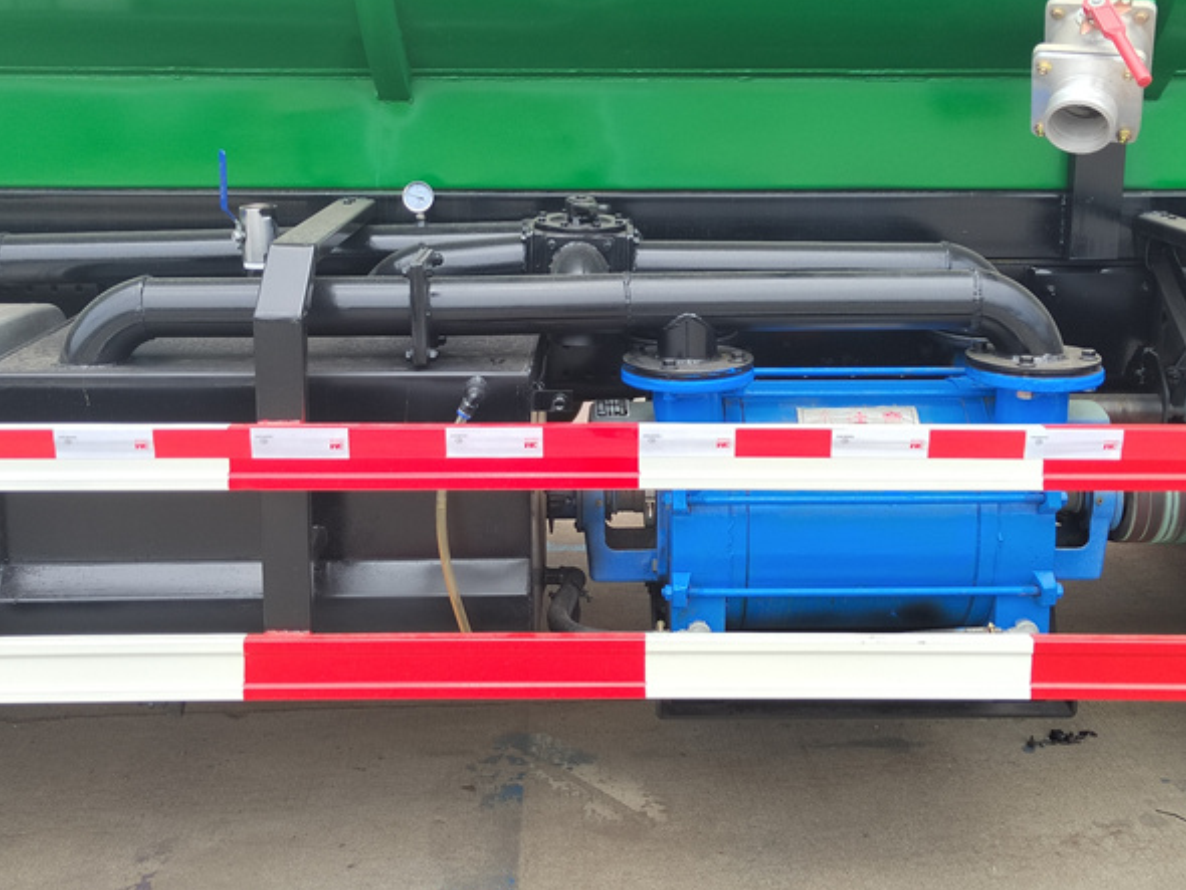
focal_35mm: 42
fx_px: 1440
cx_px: 627
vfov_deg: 34.1
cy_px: 315
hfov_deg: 44.8
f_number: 1.9
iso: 234
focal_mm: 5.52
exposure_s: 1/943
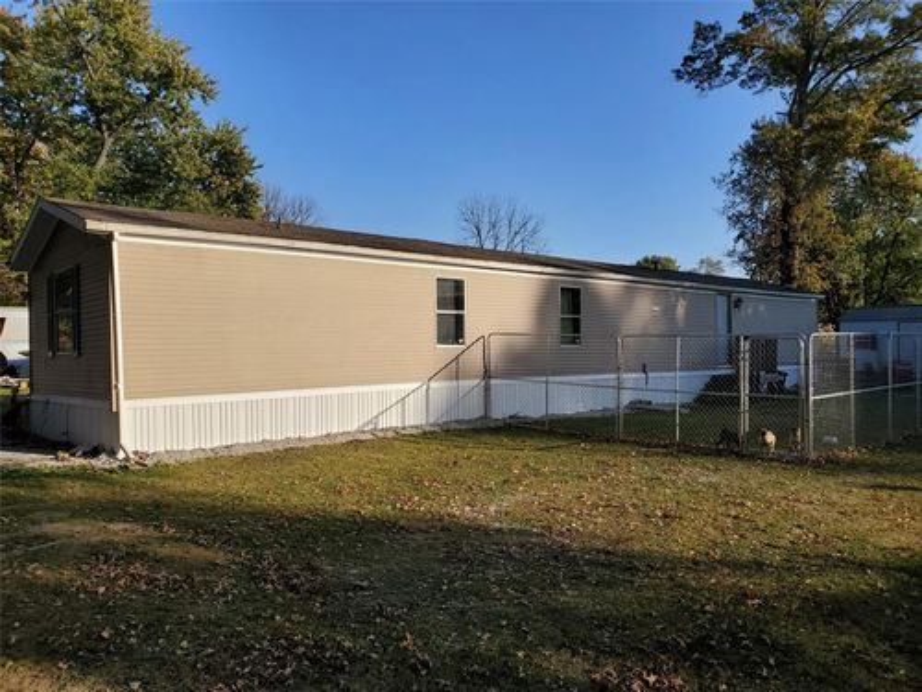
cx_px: 461
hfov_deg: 67.3
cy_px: 346
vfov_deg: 53.1
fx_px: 693
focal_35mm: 26
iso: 50
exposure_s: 1/1314
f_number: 2.4
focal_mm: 4.3
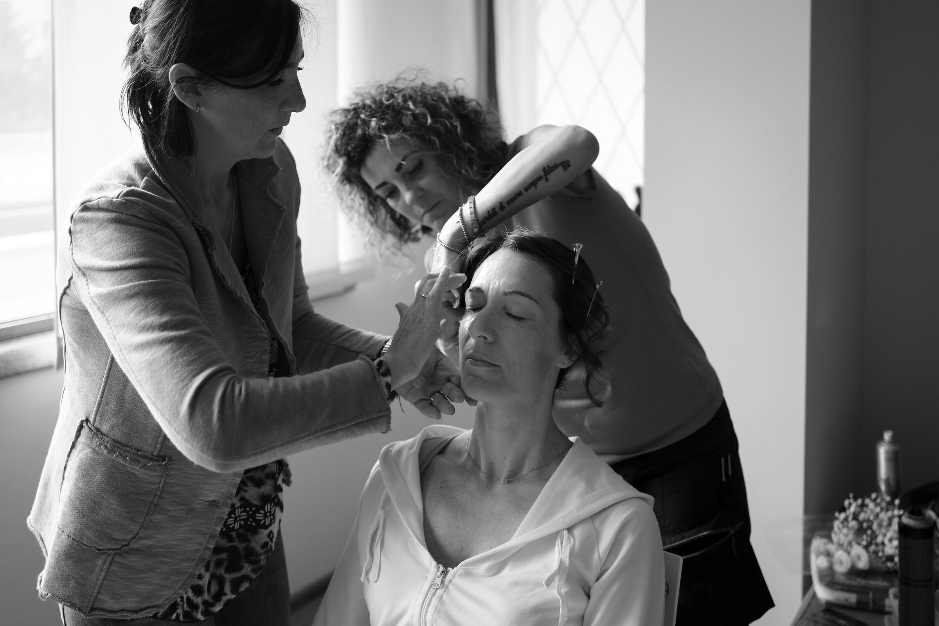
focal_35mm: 35
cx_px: 470
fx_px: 913
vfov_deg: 37.9
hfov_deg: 54.4
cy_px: 313
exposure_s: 1/250
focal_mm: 23
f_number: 1.4
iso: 320
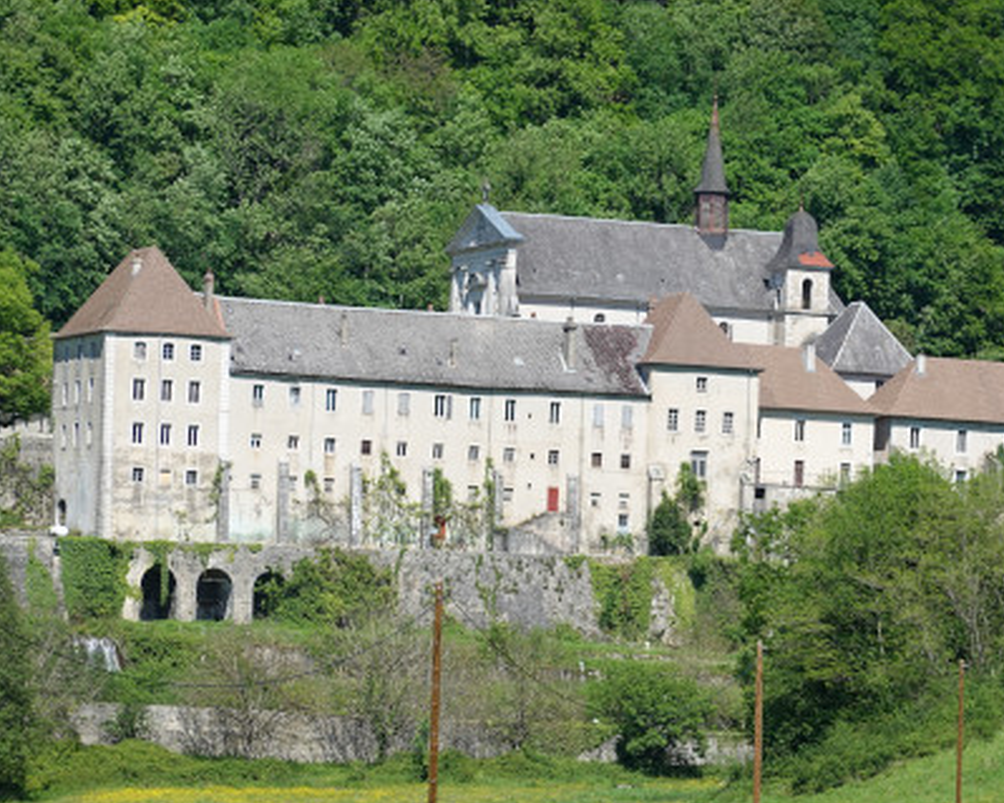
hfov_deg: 9.4
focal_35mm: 206
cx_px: 581
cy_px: 412
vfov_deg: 7.5
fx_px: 6120
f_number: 5.6
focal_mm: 63.55
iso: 125
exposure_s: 1/400
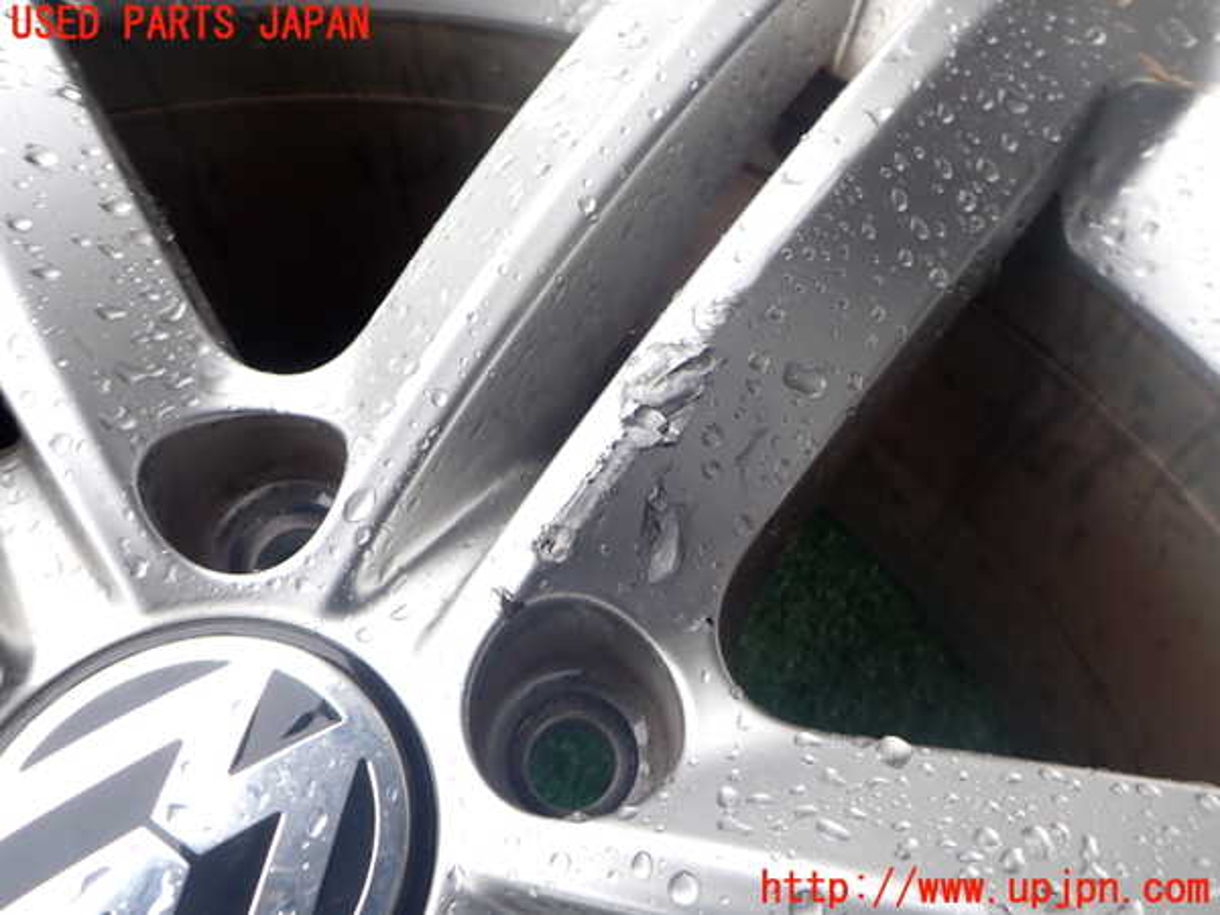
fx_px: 881
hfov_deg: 69.4
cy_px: 458
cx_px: 610
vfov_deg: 54.9
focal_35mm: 25
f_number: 2.8
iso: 100
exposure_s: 1/125
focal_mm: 4.5
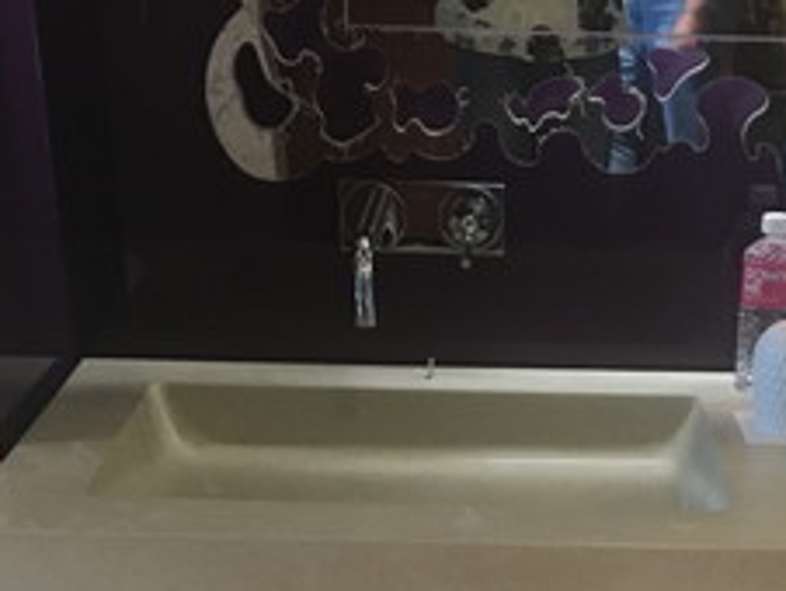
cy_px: 831
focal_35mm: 82
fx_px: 1864
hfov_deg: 23.5
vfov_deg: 16.7
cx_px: 605
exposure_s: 1/33
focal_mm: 4.15
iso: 160
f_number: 2.2
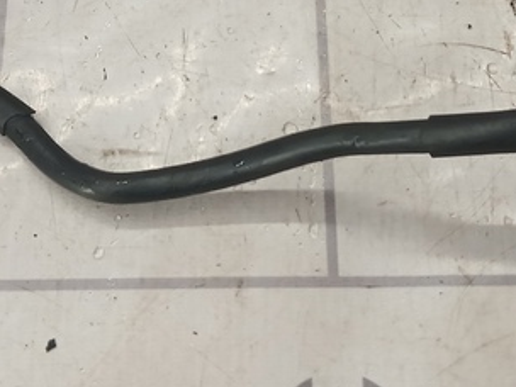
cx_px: 214
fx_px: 1356
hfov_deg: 21.5
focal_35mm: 91
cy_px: -177
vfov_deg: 15.1
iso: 80
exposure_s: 1/50
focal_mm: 4
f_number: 1.8
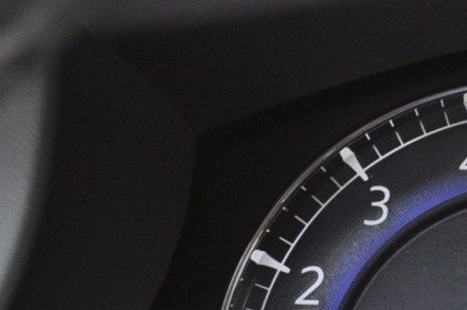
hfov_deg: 7.2
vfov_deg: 5.0
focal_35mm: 272
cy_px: 267
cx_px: 1081
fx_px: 3524
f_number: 4.8
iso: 400
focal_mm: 32
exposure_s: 1/160
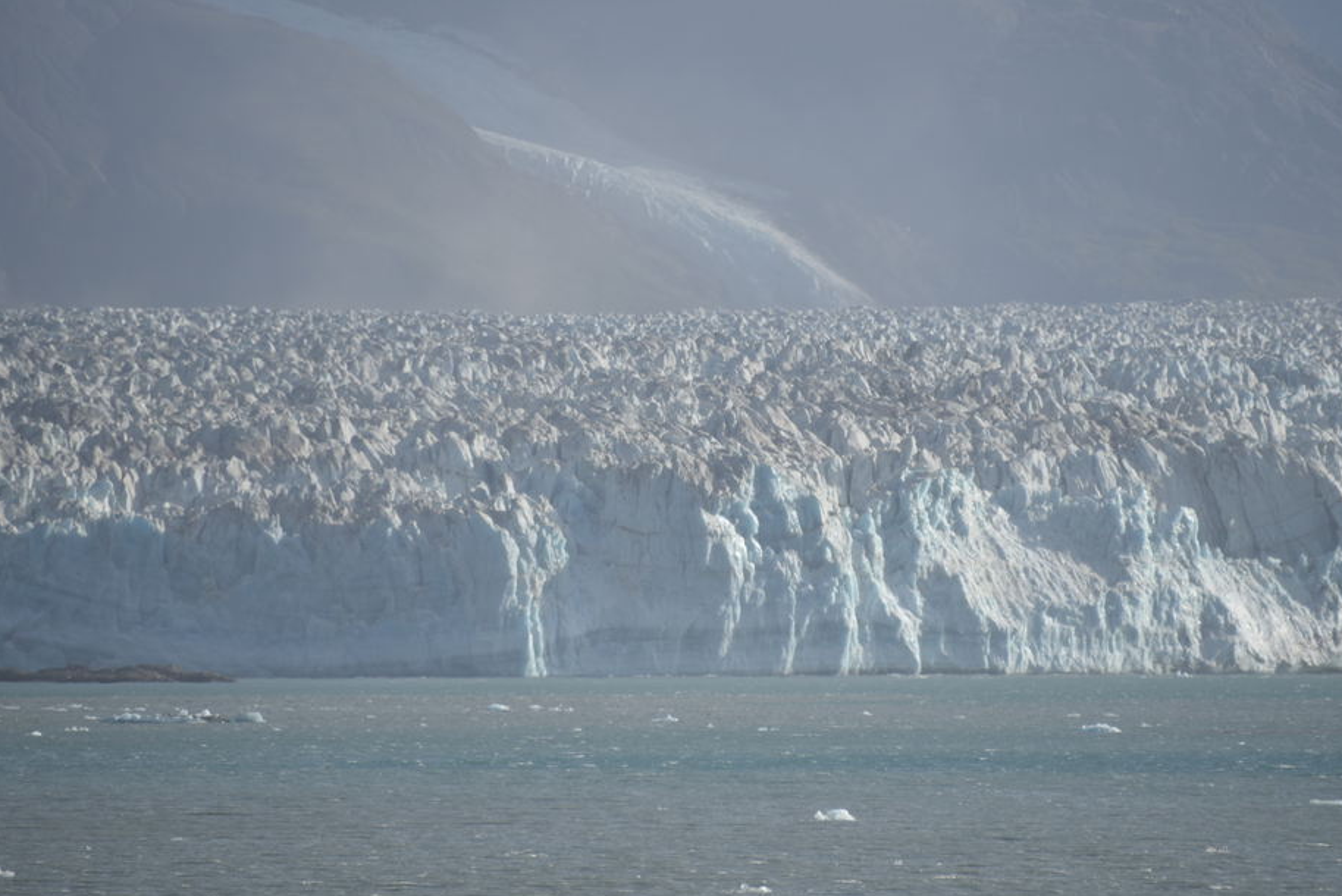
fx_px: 15661
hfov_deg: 4.9
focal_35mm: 420
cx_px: 746
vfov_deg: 3.3
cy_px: 413
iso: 100
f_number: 6.3
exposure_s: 1/640
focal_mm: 300
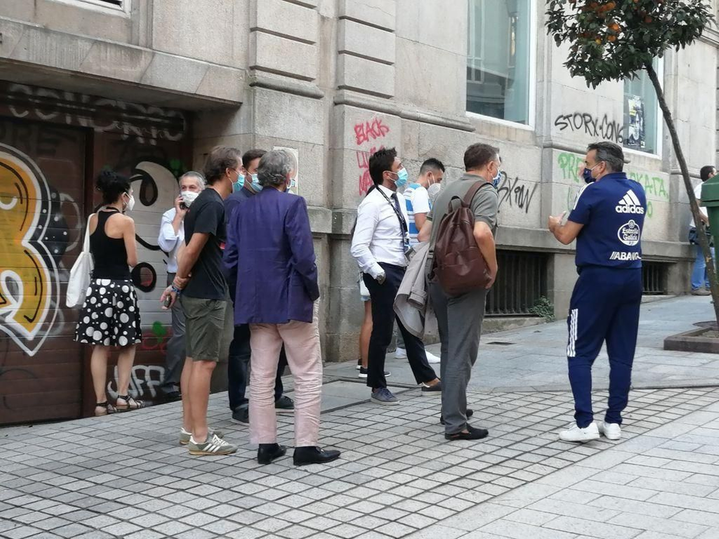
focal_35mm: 52
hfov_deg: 36.8
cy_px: 270
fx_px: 1080
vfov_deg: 28.0
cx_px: 360
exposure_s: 1/50
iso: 100
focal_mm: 3.96
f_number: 1.8
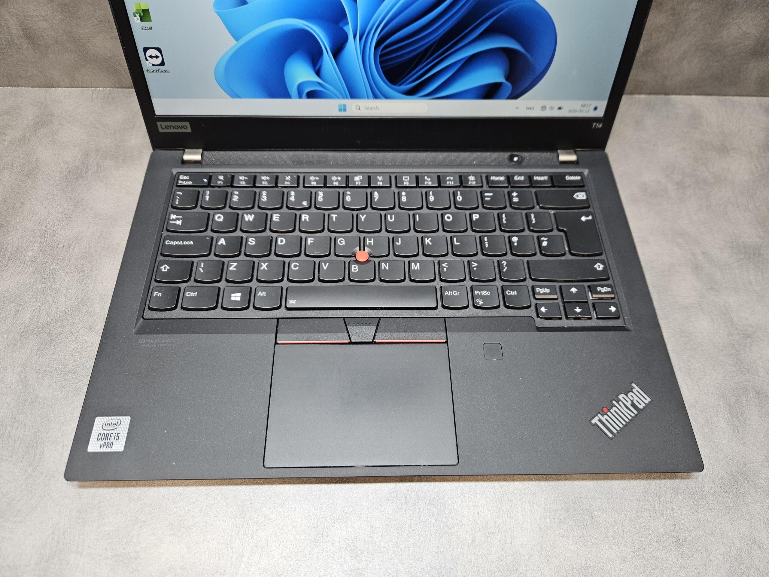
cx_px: 384
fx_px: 511
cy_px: 288
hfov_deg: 73.9
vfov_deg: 58.9
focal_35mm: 23
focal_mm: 5.4
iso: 250
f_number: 1.8
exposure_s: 1/143
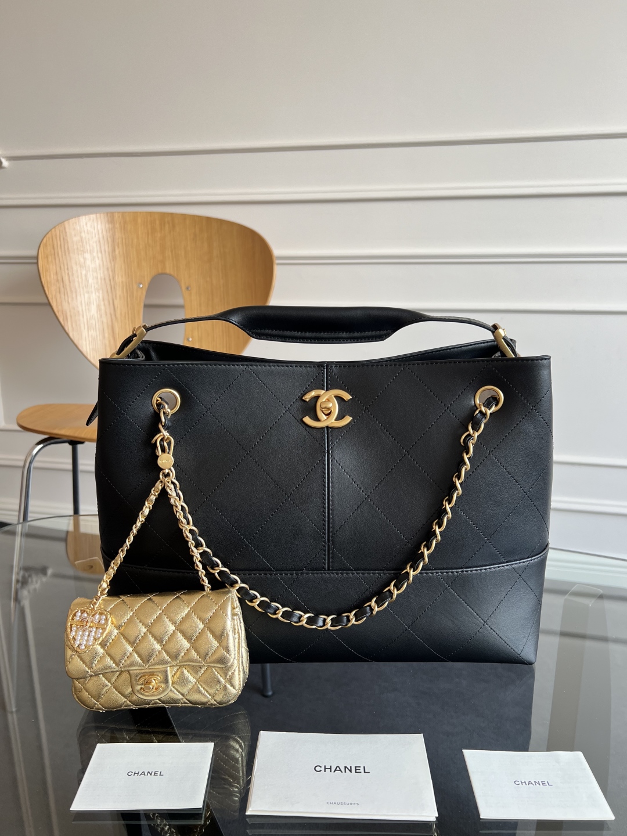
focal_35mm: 26
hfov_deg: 53.1
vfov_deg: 67.3
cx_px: 314
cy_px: 418
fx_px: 628
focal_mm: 5.7
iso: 80
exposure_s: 1/121
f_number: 1.5
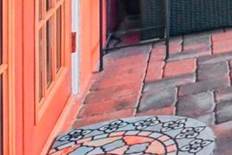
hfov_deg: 16.2
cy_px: -132
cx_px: 523
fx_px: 483
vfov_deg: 15.4
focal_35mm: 75
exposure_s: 1/200
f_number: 8
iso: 400
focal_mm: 14
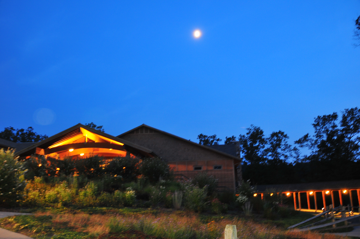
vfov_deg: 36.8
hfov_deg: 53.2
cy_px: 120
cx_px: 180
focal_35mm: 36
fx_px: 360
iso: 400
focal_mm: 24
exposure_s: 1/1.3
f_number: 4
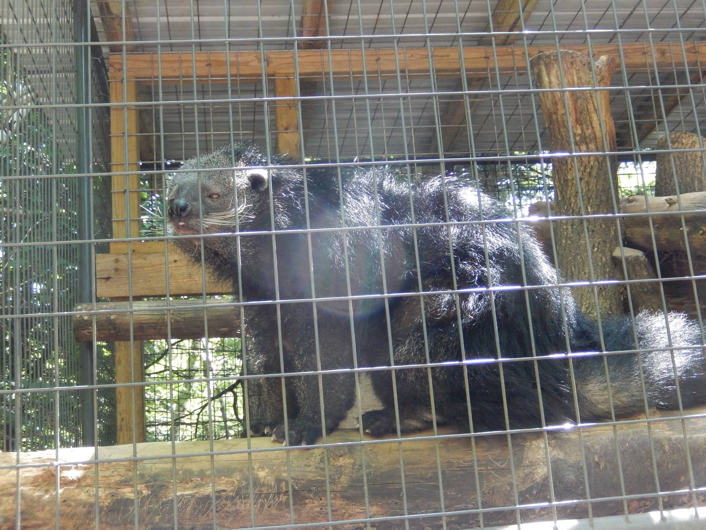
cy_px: 265
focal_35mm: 51
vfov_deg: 28.6
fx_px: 1040
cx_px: 353
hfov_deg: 37.5
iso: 400
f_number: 4.5
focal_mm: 9.2
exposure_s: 1/30
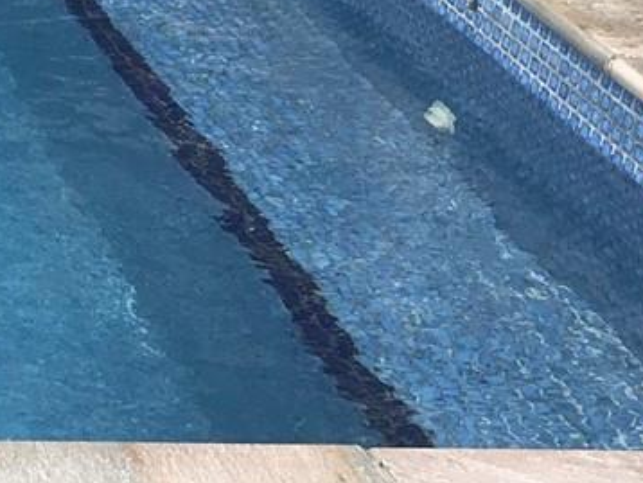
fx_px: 2323
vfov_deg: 11.6
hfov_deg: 14.3
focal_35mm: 125
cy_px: -88
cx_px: -424
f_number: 1.8
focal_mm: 3.99
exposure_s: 1/465
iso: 20
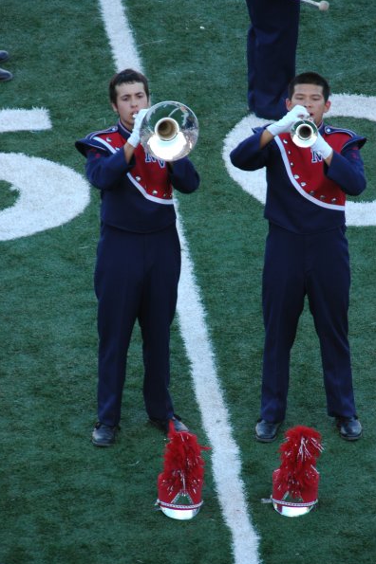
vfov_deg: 3.4
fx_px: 9489
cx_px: 188
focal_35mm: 605
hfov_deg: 2.3
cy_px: 282
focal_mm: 400
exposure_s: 1/125
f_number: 5.6
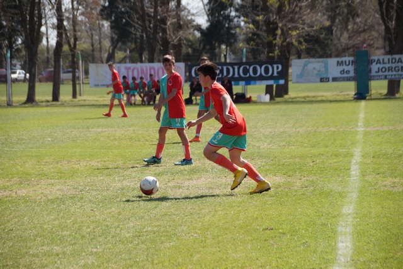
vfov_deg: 8.3
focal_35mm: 165
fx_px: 1846
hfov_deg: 12.5
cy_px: 134
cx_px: 202
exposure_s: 1/2000
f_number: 6.3
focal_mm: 110
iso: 800
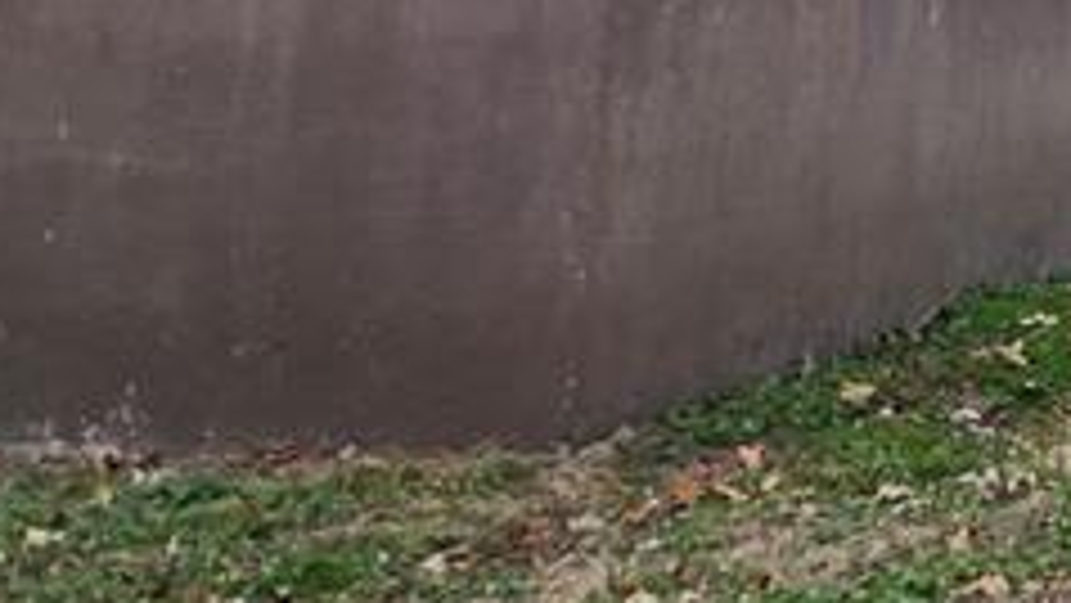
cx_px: 2133
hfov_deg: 15.7
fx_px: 3068
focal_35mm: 108
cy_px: -652
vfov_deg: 10.2
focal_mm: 6.4
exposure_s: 1/900
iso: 12
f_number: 1.8
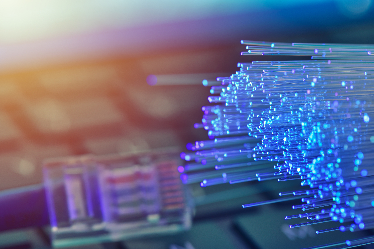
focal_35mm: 105
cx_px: 187
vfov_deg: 13.1
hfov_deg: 19.4
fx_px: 1091
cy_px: 124
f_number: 11
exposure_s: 1/2
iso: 100
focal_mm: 105
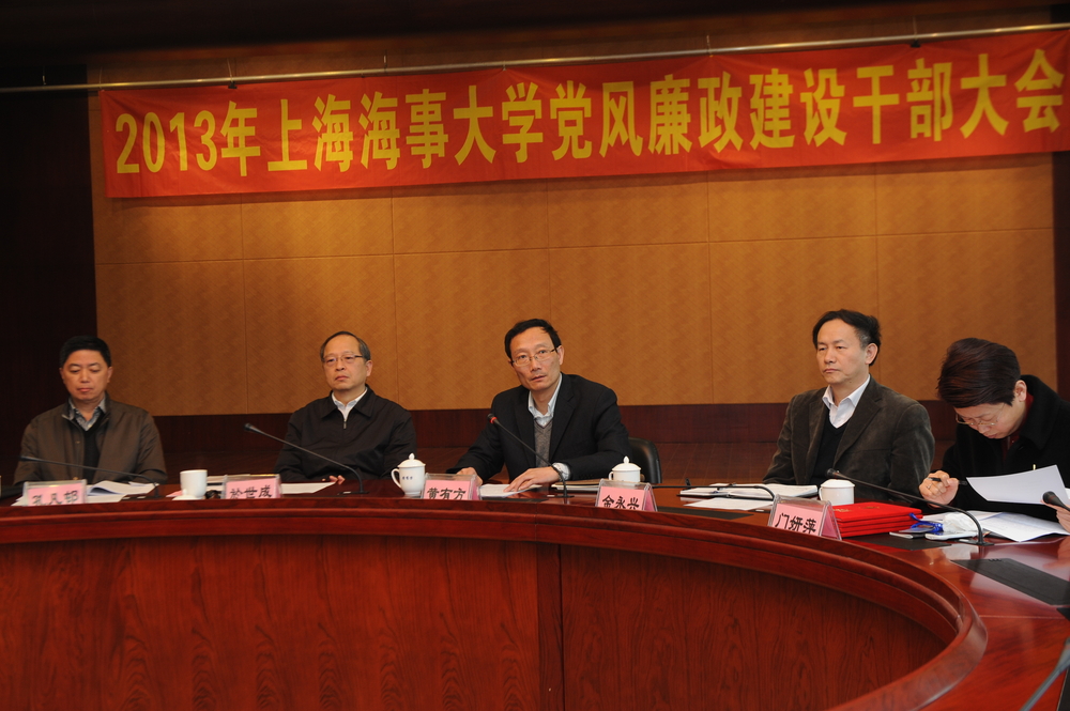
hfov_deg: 44.5
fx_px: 1307
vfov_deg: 30.5
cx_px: 535
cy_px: 356
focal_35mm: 44
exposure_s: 1/60
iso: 800
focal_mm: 44
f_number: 5.6
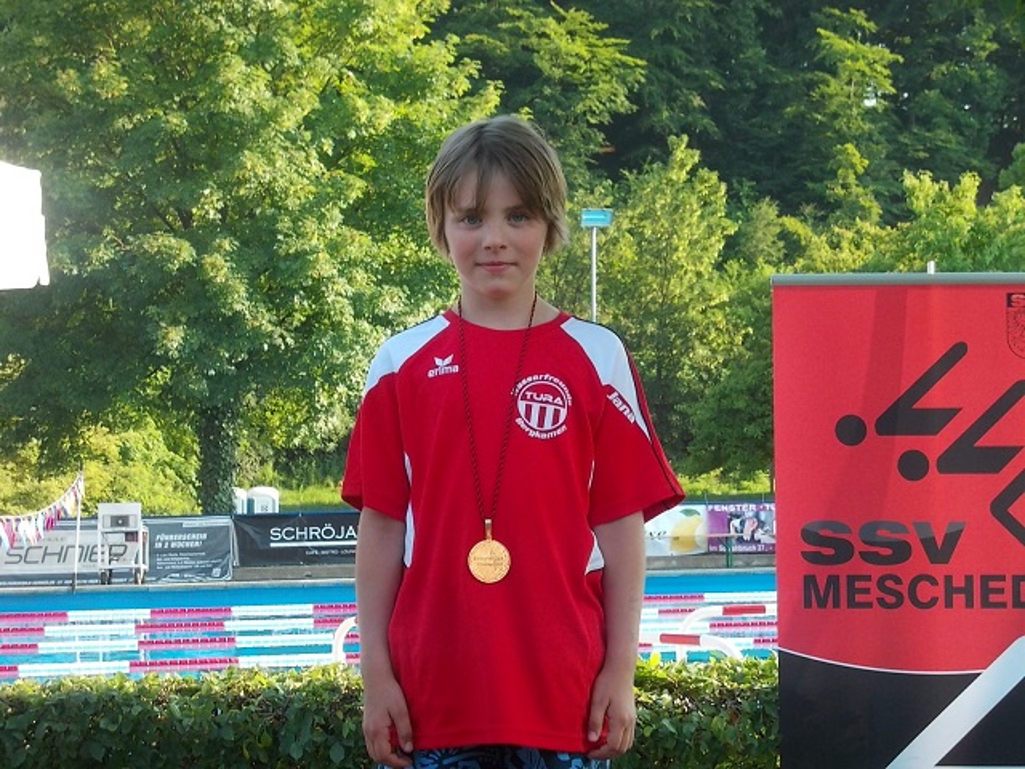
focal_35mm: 82
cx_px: 512
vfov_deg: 18.0
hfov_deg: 23.8
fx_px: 2428
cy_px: 384
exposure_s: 1/60
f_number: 4.8
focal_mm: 11.6
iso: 80
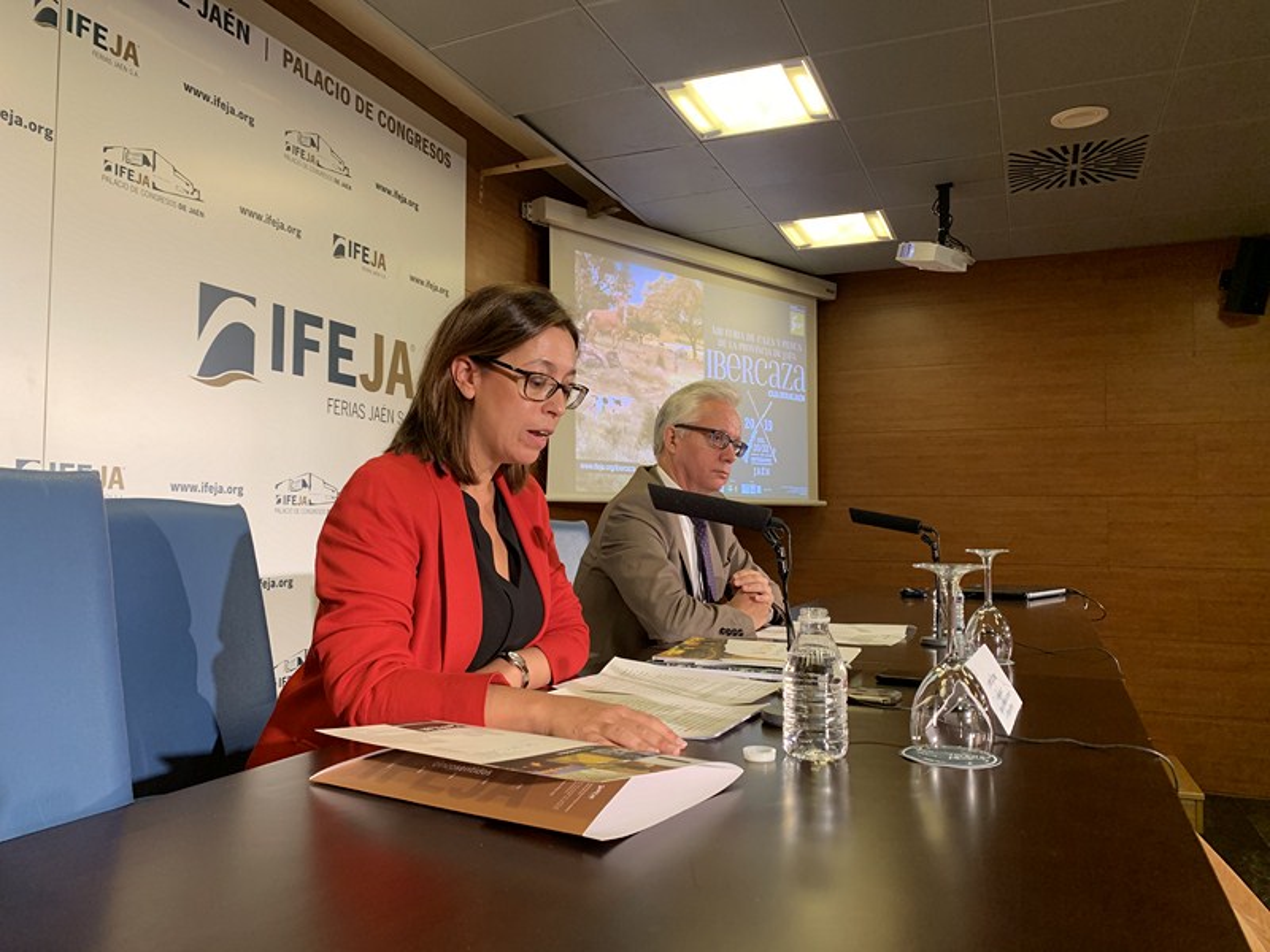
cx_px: 635
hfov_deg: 67.3
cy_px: 476
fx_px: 954
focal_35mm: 26
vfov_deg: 53.1
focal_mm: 4.25
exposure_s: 1/50
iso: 125
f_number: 1.8
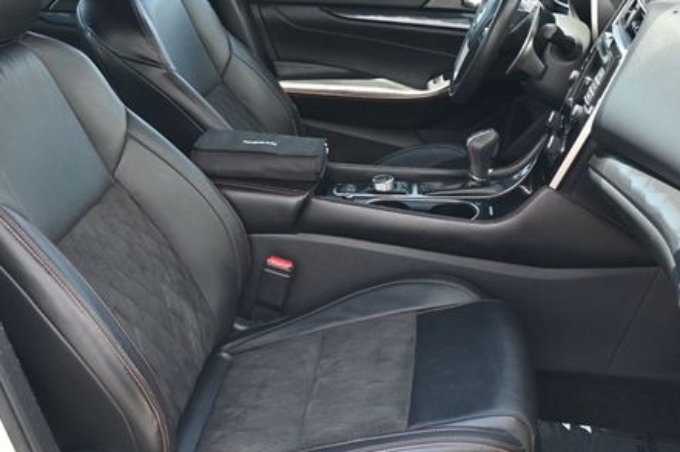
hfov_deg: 43.0
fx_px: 863
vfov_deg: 29.3
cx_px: 321
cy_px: 190
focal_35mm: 46
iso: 400
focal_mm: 21
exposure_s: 1/200
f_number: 4
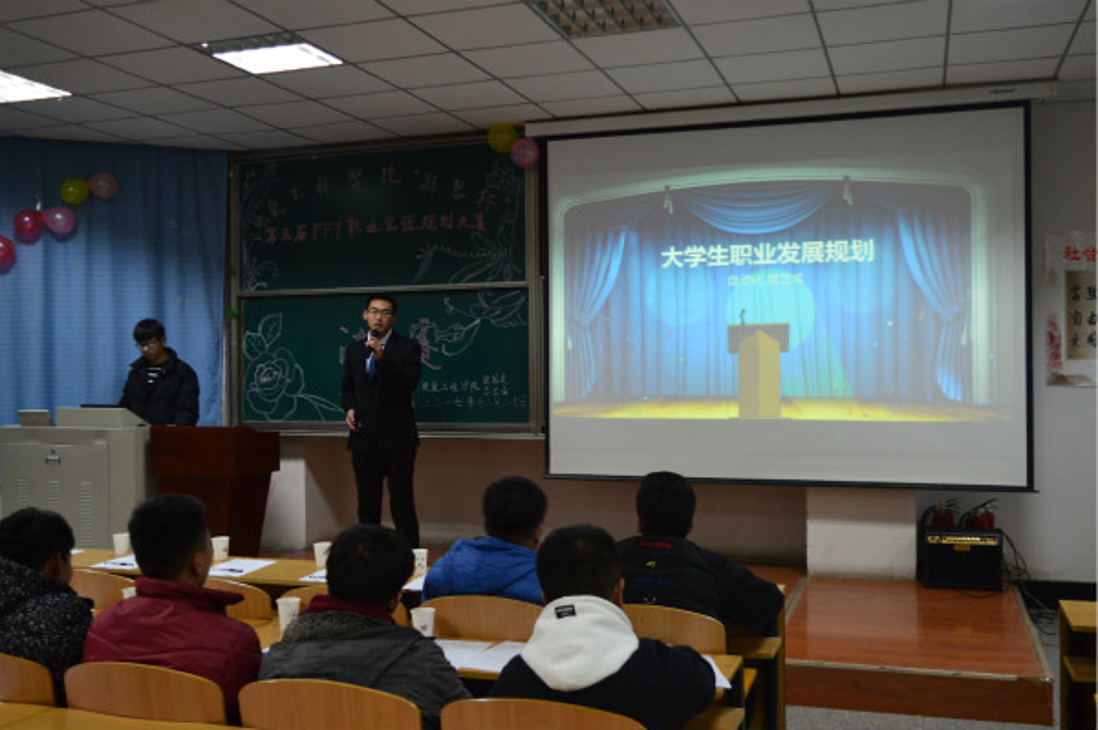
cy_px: 365
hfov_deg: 53.2
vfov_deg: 36.8
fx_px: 1097
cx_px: 549
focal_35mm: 36
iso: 800
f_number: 4.5
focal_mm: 24
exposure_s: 1/15
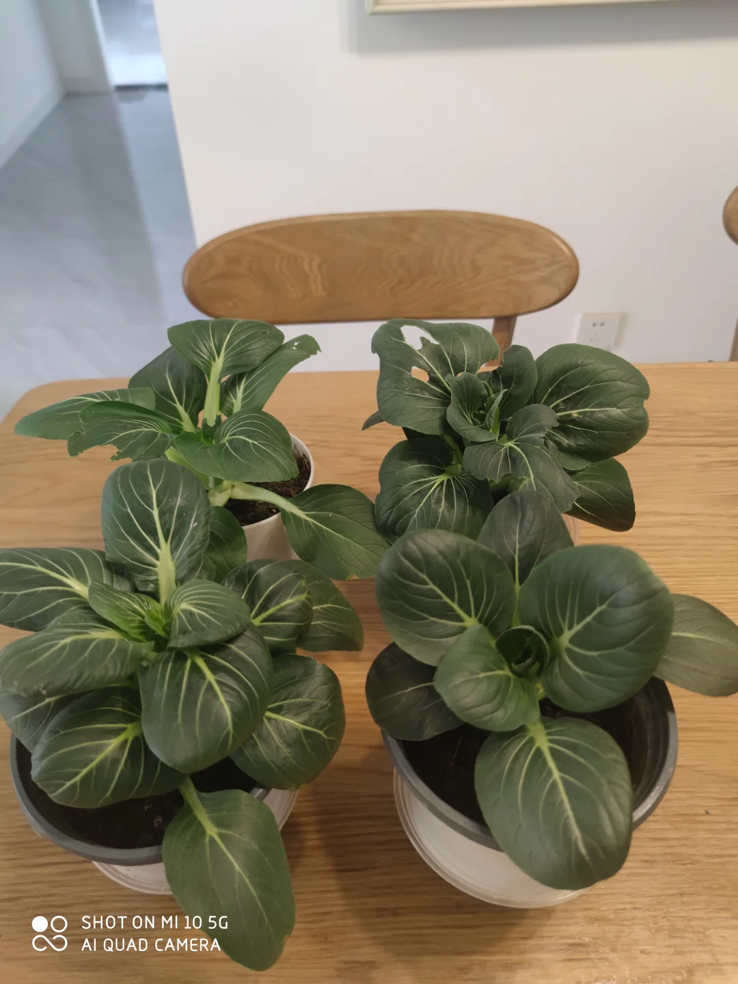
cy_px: 492
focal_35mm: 24
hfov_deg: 56.8
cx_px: 369
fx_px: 682
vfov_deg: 71.6
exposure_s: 1/50
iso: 348
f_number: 1.69
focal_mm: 6.72
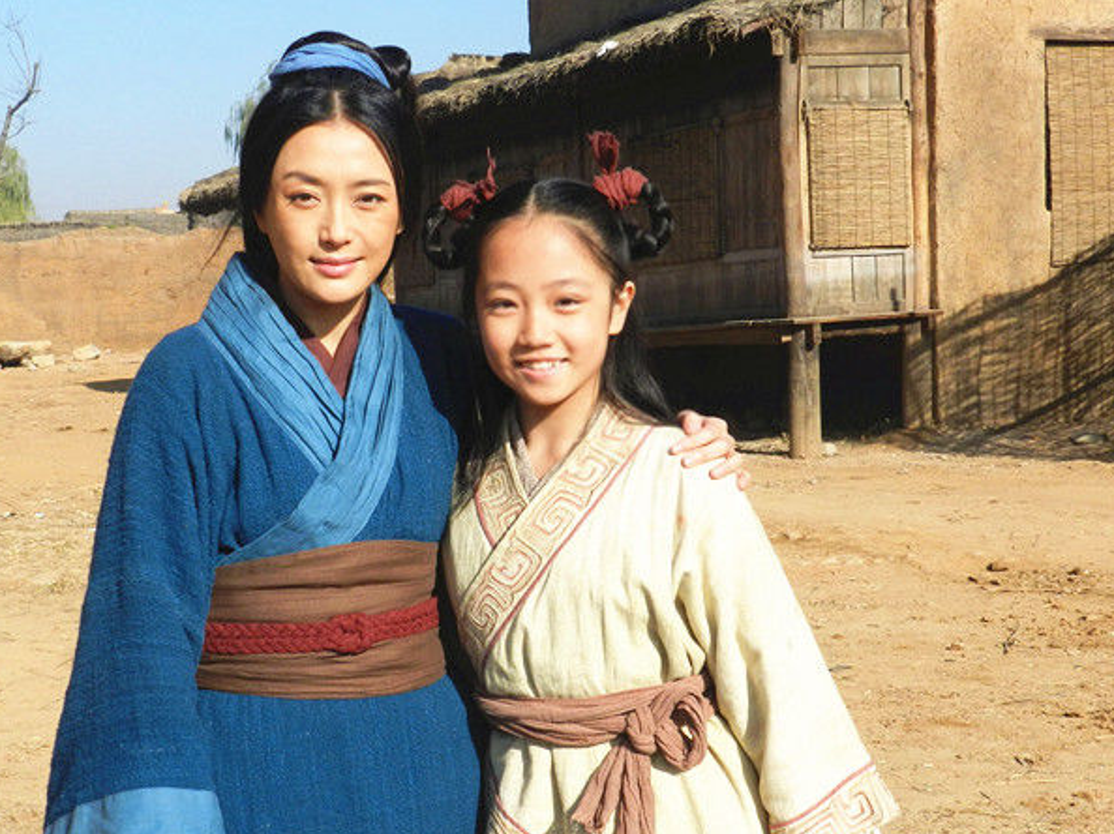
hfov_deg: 31.1
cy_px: 487
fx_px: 1994
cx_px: 426
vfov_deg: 23.6
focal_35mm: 62
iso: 160
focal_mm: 8.1
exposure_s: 1/800
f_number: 5
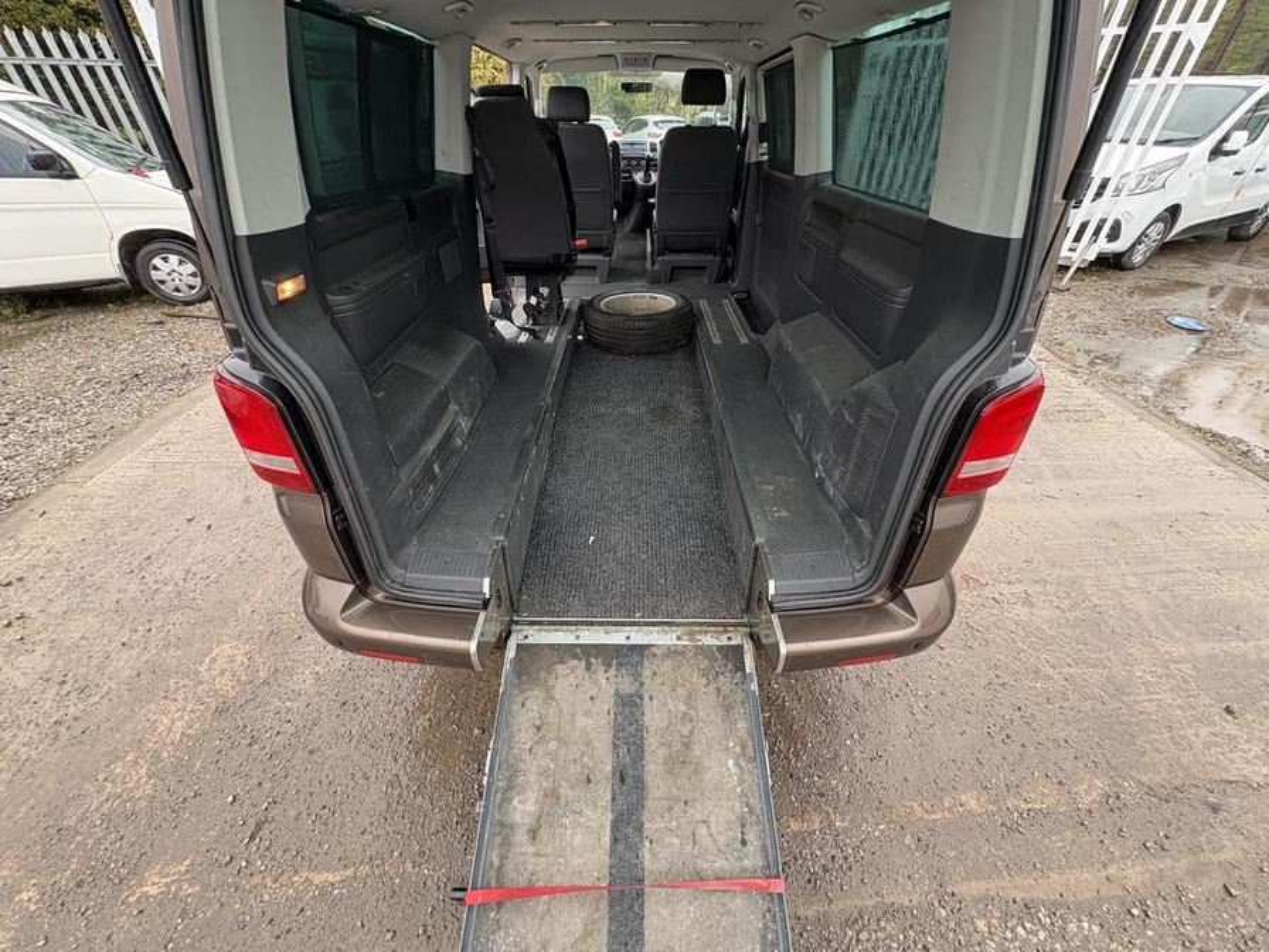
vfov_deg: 85.7
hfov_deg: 102.1
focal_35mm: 14
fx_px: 513
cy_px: 476
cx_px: 634
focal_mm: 2.22
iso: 200
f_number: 2.2
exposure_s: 1/99
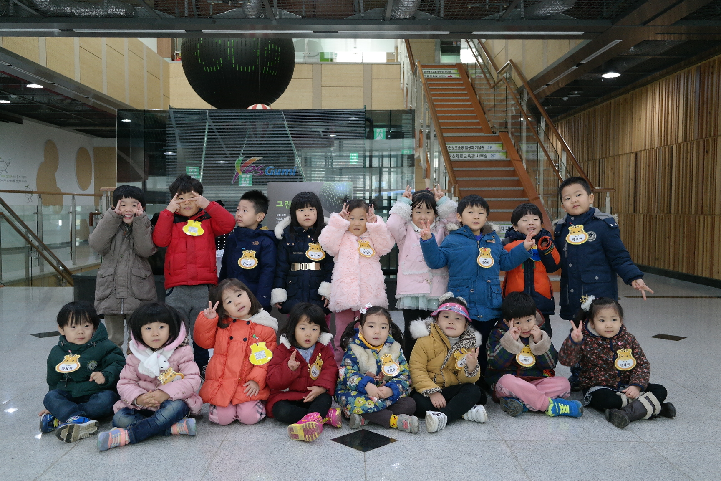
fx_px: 661
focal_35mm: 33
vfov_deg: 40.0
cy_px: 240
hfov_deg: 57.2
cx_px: 360
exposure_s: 1/40
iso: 800
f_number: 3.5
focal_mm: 22
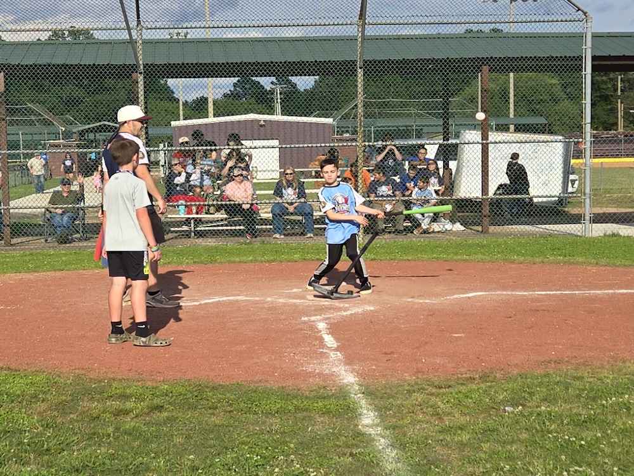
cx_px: 317
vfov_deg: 58.9
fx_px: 421
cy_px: 238
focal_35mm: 23
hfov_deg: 73.9
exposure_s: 1/2693
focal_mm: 5.4
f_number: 1.8
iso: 25
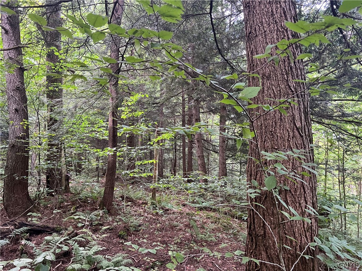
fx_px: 272
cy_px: 136
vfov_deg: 53.1
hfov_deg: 67.3
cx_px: 181
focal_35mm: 26
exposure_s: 1/60
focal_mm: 5.7
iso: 320
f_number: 1.5
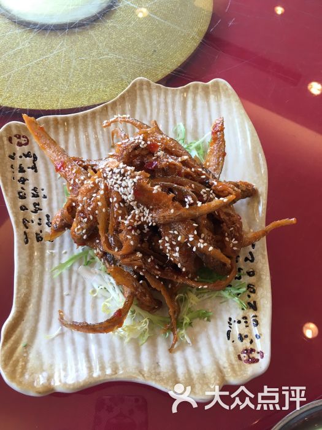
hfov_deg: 48.2
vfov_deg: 61.7
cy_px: 215
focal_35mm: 29
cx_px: 161
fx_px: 360
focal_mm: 4.15
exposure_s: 1/33
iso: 25
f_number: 2.2
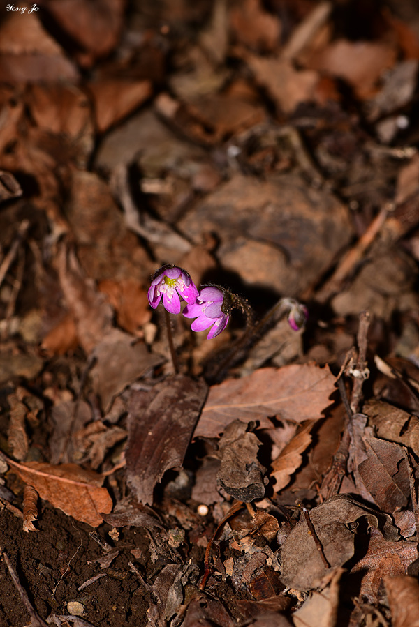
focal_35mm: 105
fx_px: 1832
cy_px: 314
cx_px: 210
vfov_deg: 19.5
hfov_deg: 13.1
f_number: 10
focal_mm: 105
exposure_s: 1/250
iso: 64
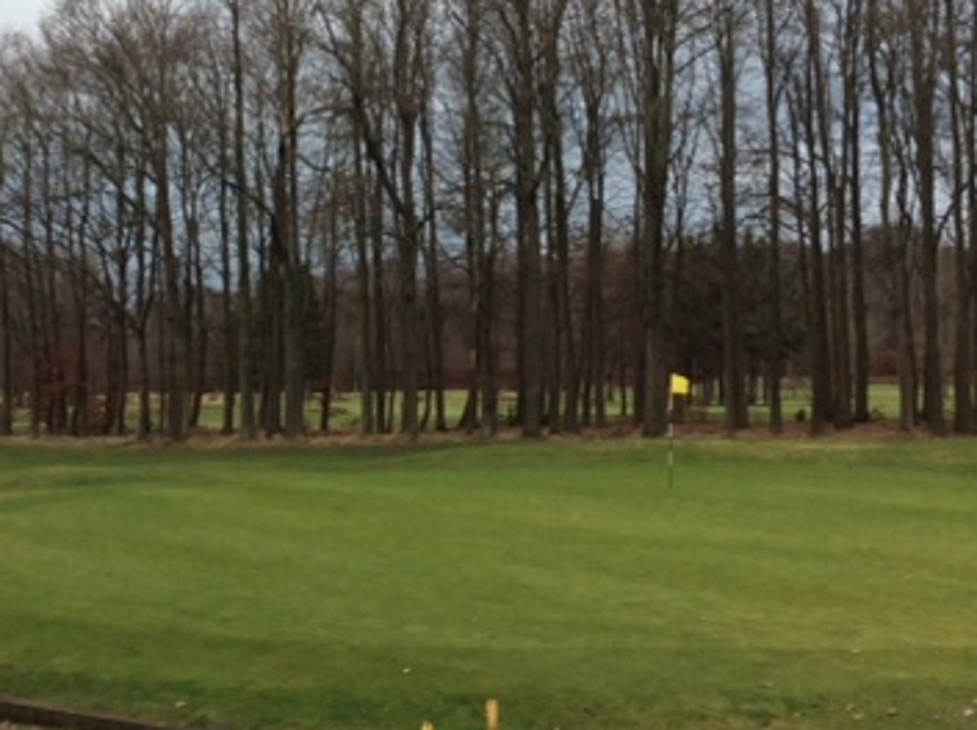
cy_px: 210
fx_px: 1635
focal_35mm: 58
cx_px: 407
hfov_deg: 33.2
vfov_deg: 25.0
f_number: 2.4
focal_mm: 3.3
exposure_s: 1/222
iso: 32
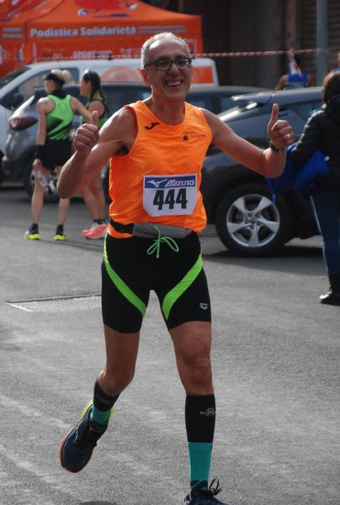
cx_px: 160
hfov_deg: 8.5
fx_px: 2296
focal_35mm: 163
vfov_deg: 12.6
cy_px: 242
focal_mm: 100
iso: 1000
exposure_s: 1/1000
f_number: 5.6
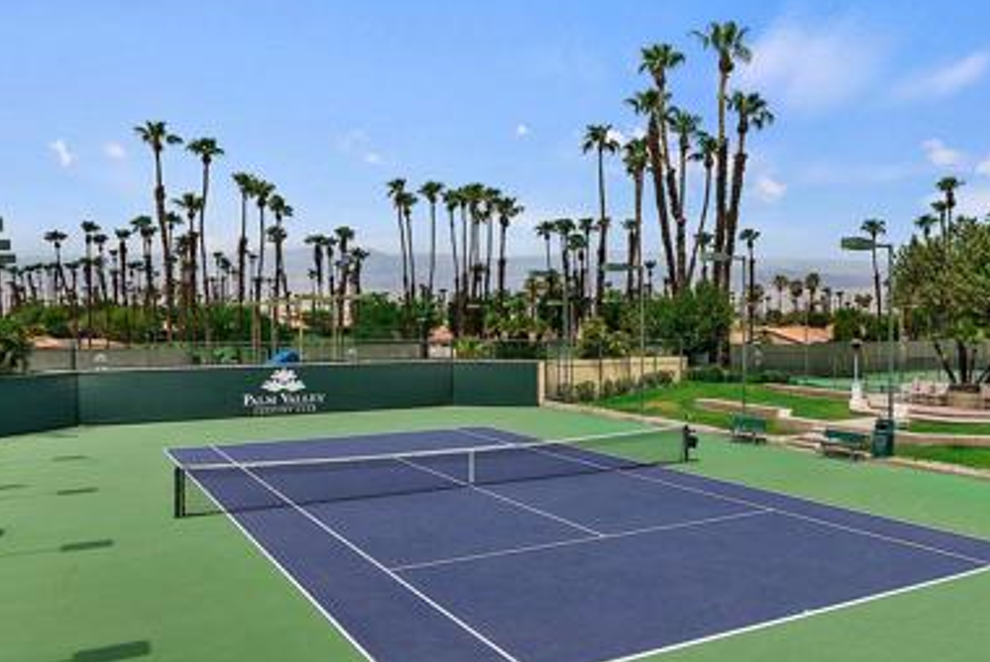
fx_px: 881
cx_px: 662
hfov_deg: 57.4
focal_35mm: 32
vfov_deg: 41.2
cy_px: 322
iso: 100
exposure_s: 1/400
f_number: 8
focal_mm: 13
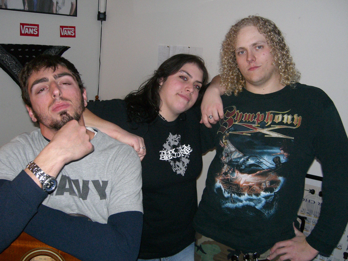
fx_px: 382
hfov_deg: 49.0
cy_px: 130
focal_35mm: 38
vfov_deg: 37.7
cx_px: 174
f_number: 2.8
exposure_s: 1/60
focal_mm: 7.9
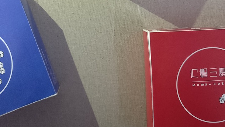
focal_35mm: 64
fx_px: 382
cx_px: 99
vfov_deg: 18.3
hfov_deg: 32.8
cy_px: -2
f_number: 2
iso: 400
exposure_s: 1/25
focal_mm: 4.26
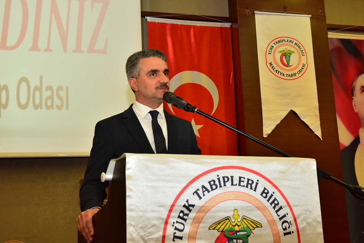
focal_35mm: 48
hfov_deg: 41.1
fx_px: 485
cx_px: 182
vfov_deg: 28.1
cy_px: 122
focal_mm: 48
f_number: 9
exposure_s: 1/60
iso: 3200
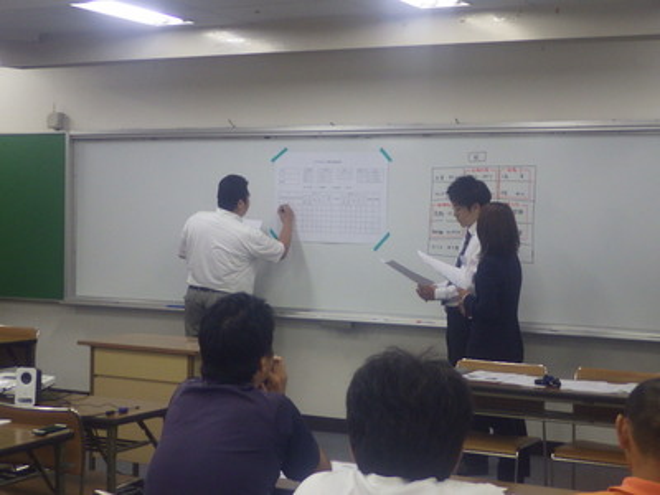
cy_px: 248
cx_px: 330
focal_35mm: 62
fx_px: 1182
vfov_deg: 23.7
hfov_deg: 31.2
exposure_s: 1/80
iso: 500
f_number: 3.6
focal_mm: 11
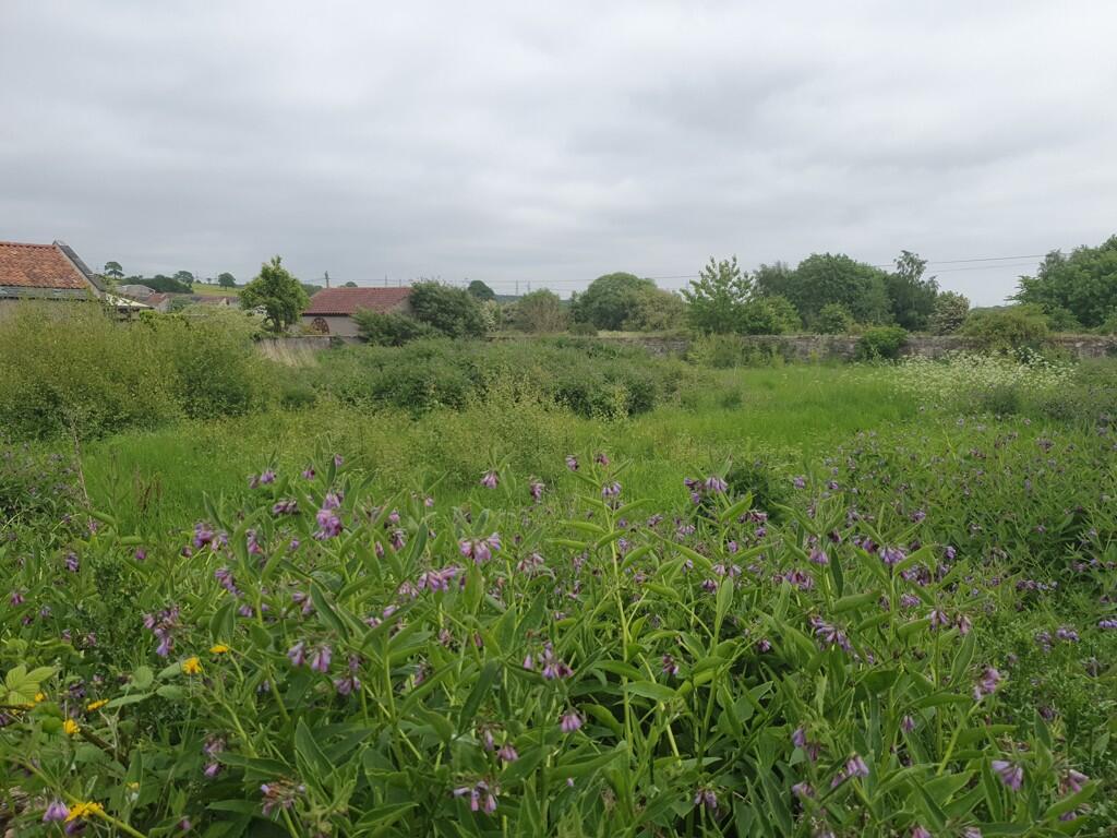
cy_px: 419
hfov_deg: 67.3
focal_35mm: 26
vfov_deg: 53.1
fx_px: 839
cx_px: 558
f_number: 1.5
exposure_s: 1/2865
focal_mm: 4.32
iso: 50
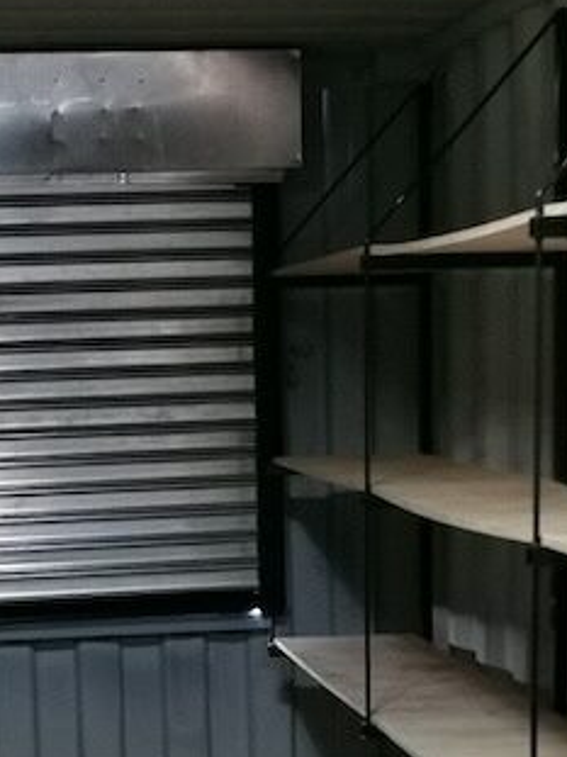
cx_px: 122
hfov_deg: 17.2
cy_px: 591
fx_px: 1858
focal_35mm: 85
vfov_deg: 22.7
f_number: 4
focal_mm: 5.56
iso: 500
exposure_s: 1/20
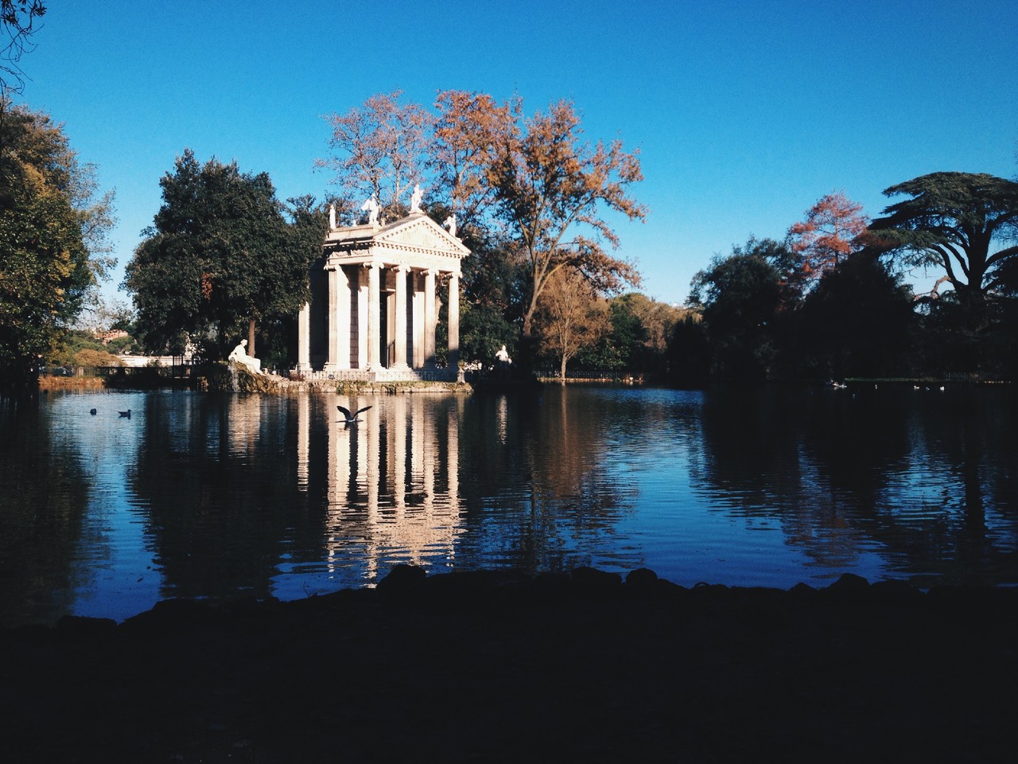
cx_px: 509
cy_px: 382
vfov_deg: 40.7
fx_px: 1029
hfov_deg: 52.6
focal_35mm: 35
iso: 50
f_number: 2.4
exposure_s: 1/1577
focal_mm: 4.28
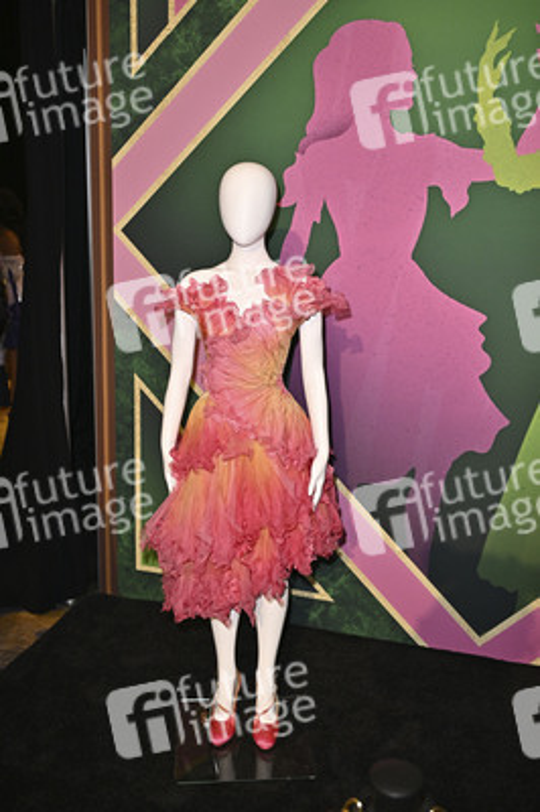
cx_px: 270
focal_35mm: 36
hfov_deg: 36.8
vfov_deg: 53.2
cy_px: 406
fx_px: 811
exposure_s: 1/320
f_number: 4
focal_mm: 36
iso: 1600
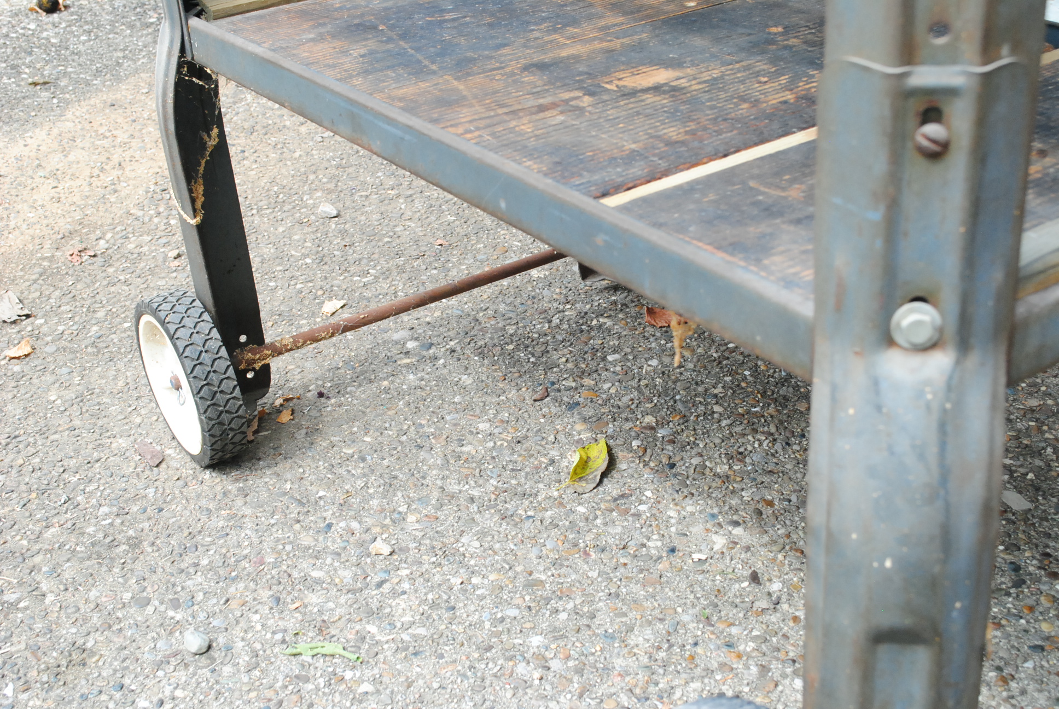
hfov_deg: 38.8
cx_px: 530
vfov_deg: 26.6
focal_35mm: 51
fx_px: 1502
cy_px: 354
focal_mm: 34
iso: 800
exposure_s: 1/200
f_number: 8
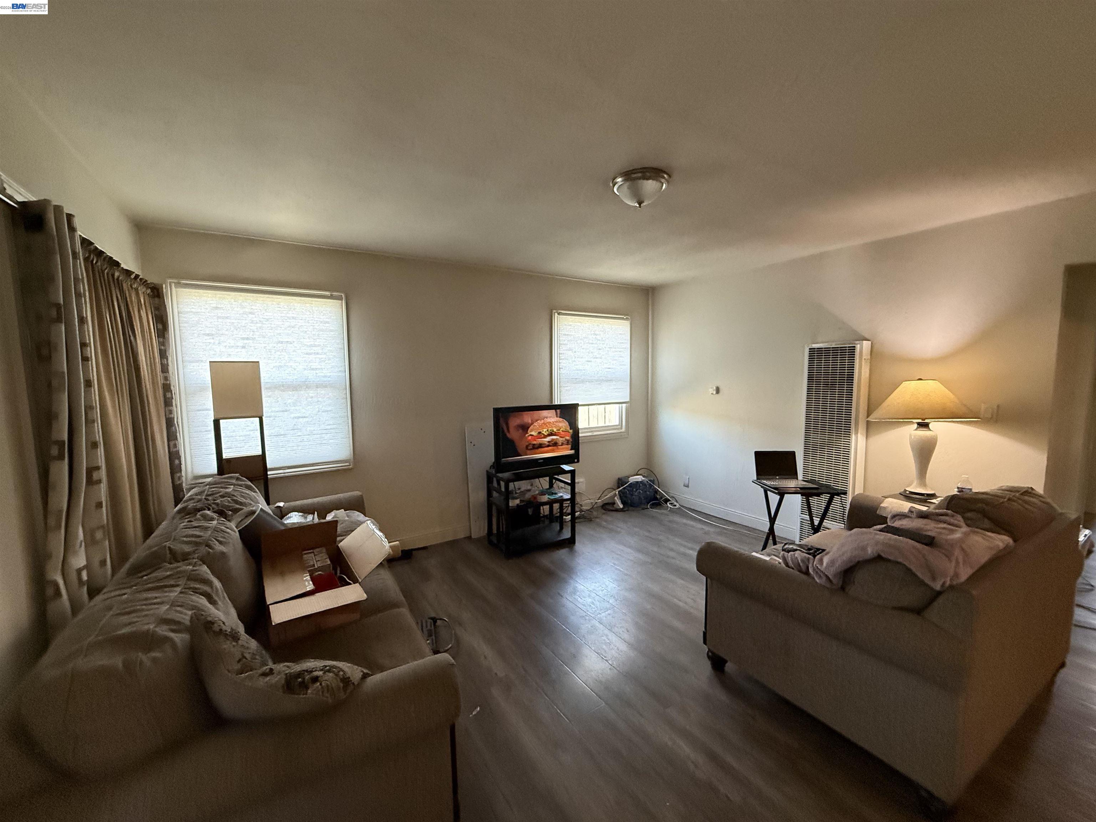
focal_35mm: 14
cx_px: 548
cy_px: 411
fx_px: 443
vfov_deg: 85.7
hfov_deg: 102.1
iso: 640
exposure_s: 1/120
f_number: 2.2
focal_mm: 2.22
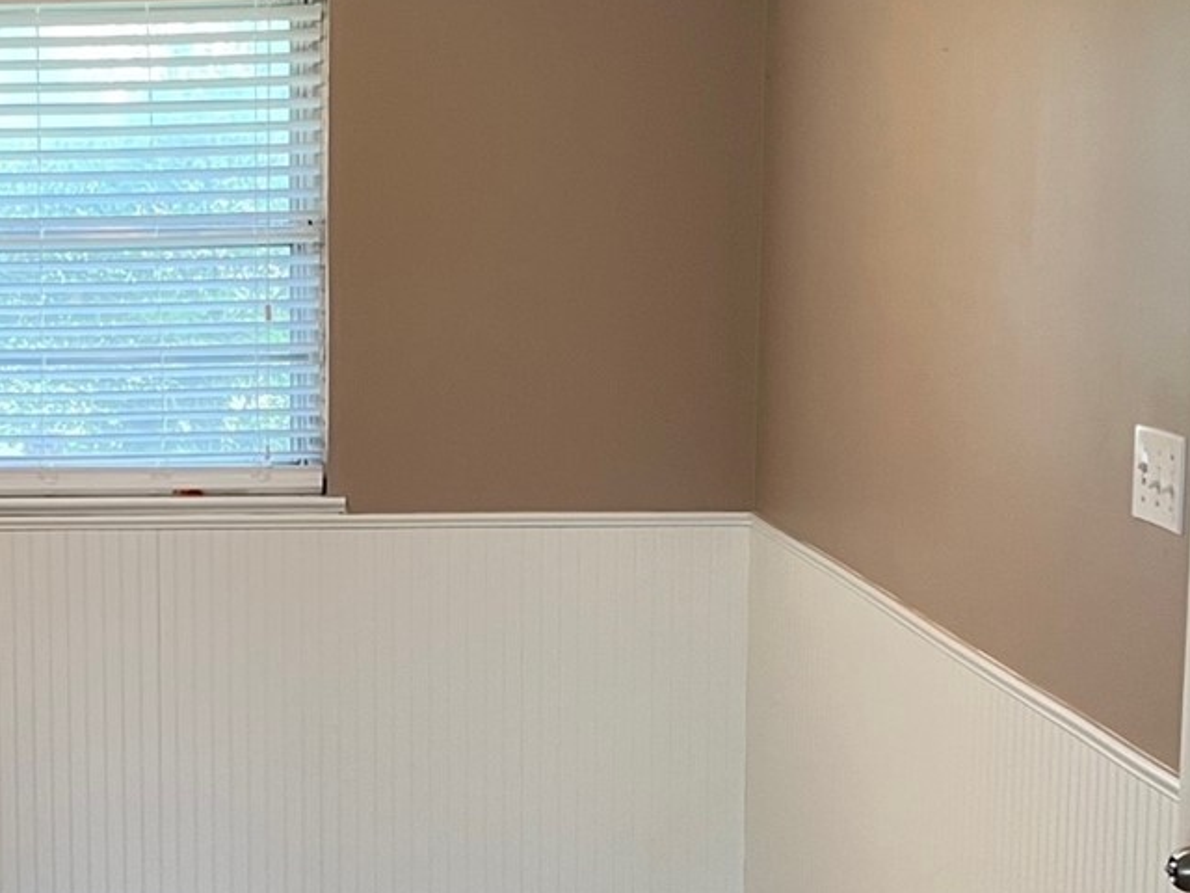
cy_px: 513
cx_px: 71
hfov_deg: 24.2
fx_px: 2681
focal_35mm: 78
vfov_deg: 18.9
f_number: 1.5
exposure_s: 1/60
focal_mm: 5.7
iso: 100
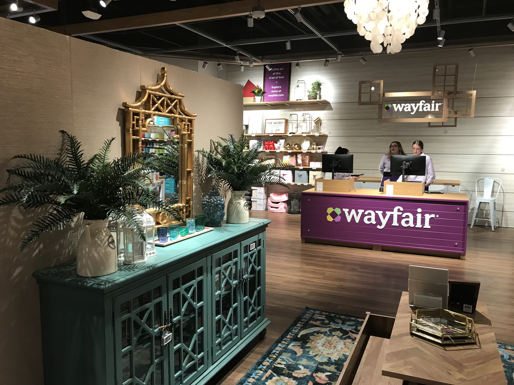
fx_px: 416
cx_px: 257
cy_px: 192
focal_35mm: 28
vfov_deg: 49.7
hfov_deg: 63.4
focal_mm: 3.99
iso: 40
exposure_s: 1/24
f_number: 1.8
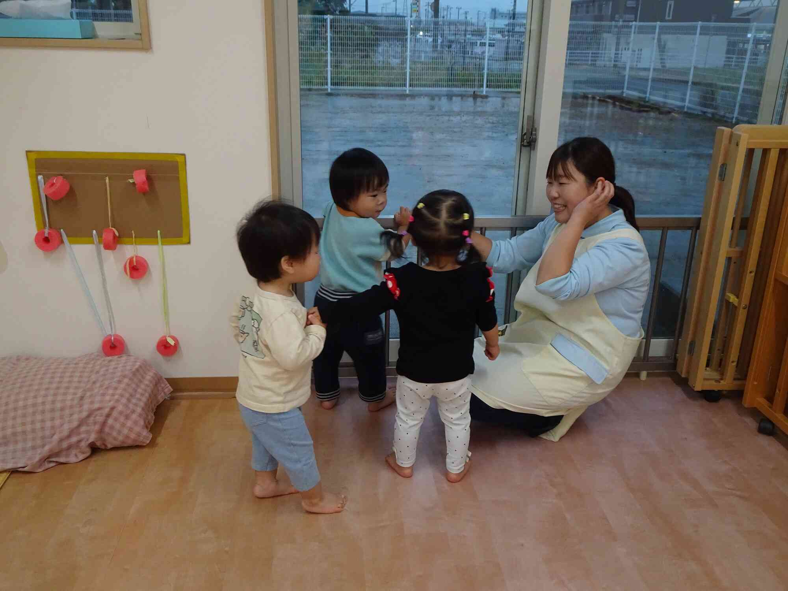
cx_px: 394
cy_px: 296
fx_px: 706
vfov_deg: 45.4
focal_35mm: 31
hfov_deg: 58.4
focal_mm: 5.3
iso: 400
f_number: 4
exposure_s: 1/80
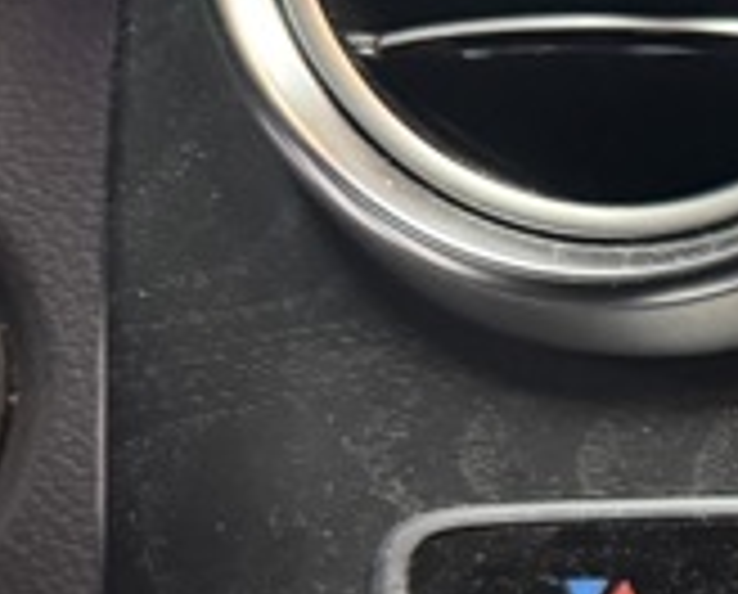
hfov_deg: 12.8
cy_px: 666
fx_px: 2496
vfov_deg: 13.3
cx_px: 1796
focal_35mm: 114
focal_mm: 6.76
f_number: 1.78
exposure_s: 1/33
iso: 640
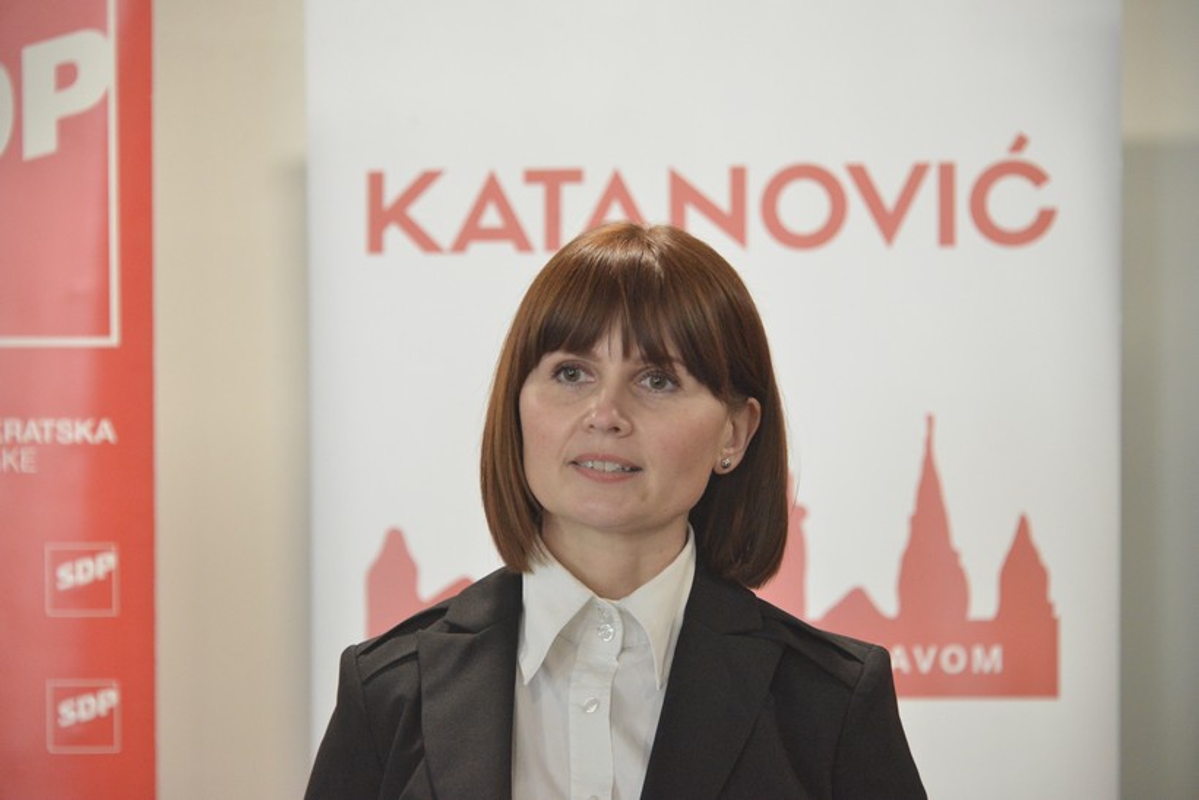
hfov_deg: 14.2
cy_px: 400
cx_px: 600
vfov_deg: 9.5
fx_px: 4830
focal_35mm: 145
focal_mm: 145
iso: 6400
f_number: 5.6
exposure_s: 1/160
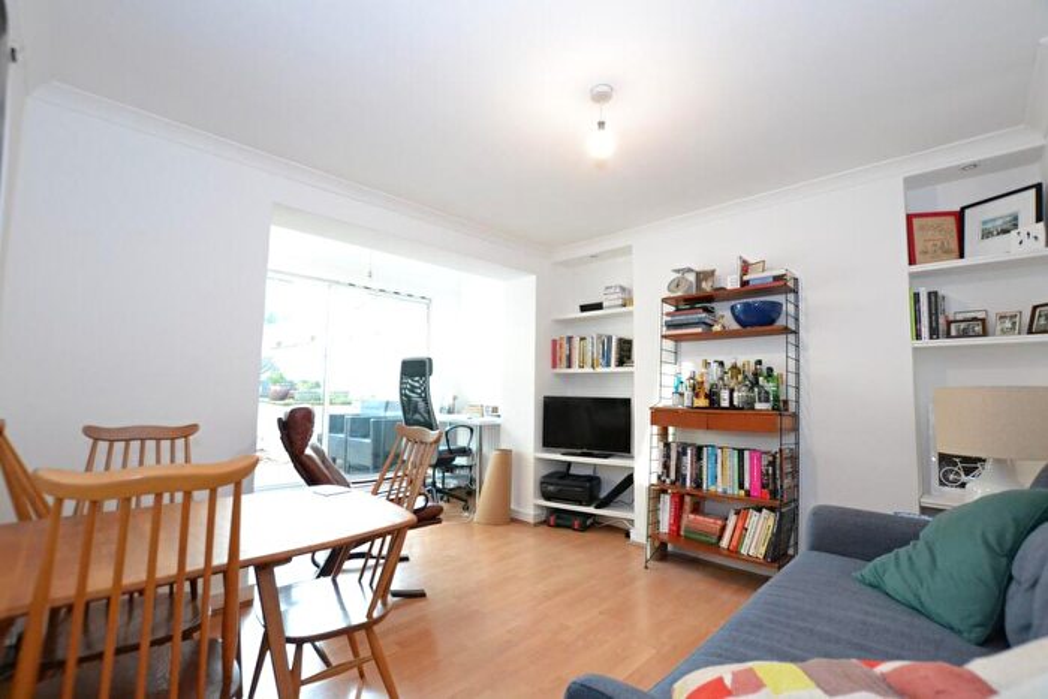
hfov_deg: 100.4
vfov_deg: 77.4
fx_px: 437
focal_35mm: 15
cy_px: 350
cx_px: 524
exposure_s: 1/60
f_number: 5
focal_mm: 10
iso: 3200
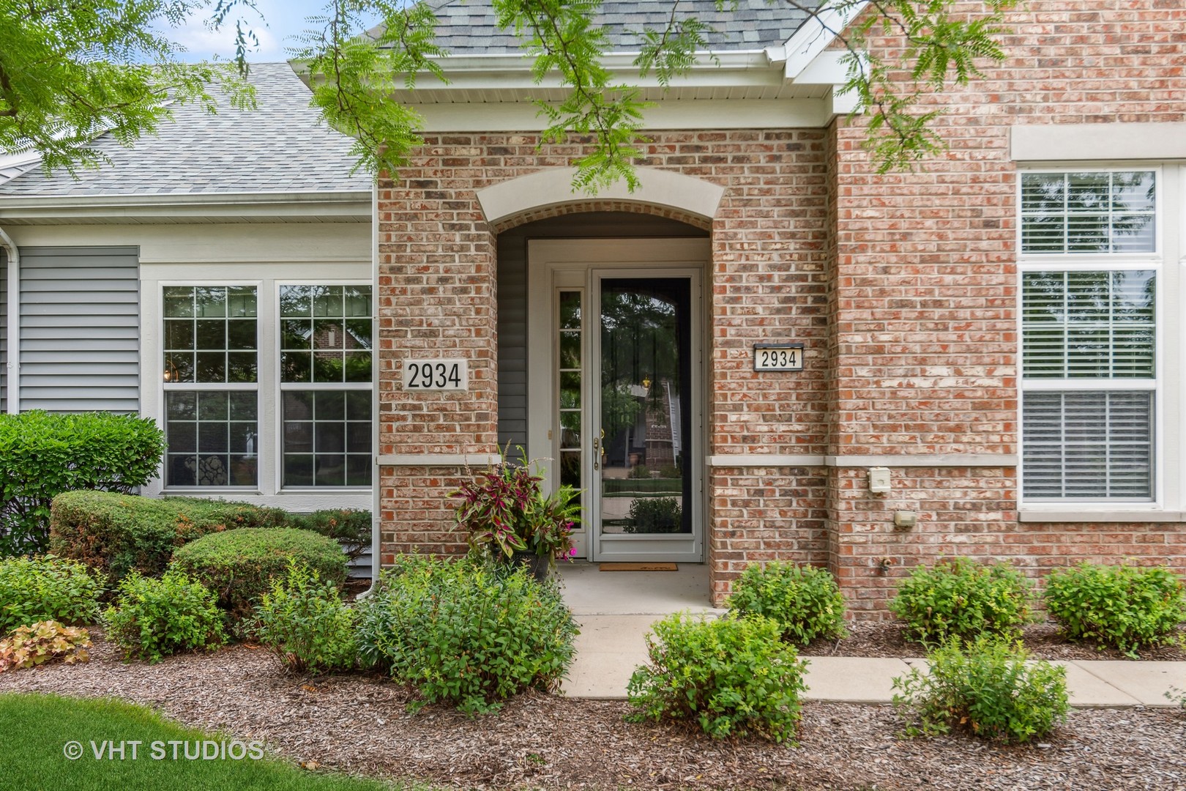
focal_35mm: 33
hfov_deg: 57.2
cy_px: 396
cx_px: 593
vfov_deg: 40.0
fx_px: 1087
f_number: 8
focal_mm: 22
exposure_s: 1/80
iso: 320
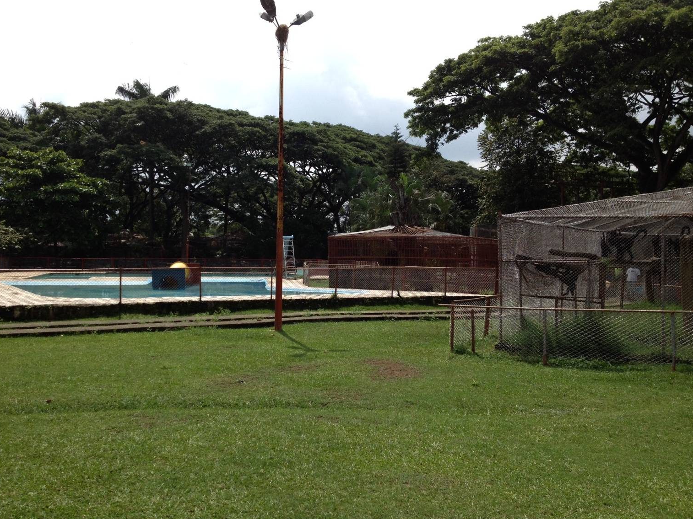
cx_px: 331
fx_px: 741
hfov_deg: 50.1
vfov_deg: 38.7
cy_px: 250
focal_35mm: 37
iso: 50
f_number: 2.4
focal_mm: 4.28
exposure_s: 1/2404
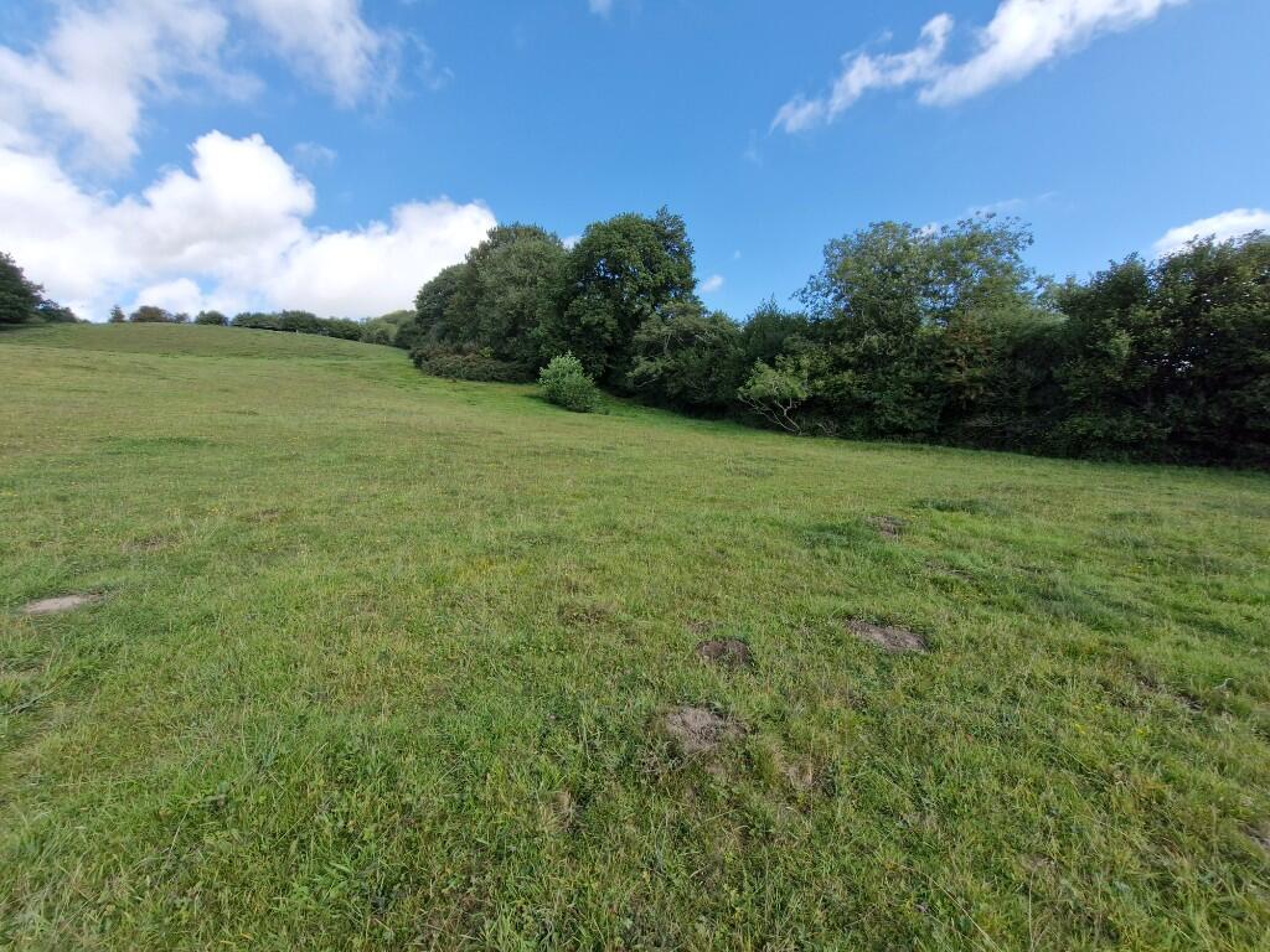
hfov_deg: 106.2
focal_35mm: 13
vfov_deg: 89.9
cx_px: 635
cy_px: 476
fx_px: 477
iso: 50
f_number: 2.2
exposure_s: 1/728
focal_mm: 1.74
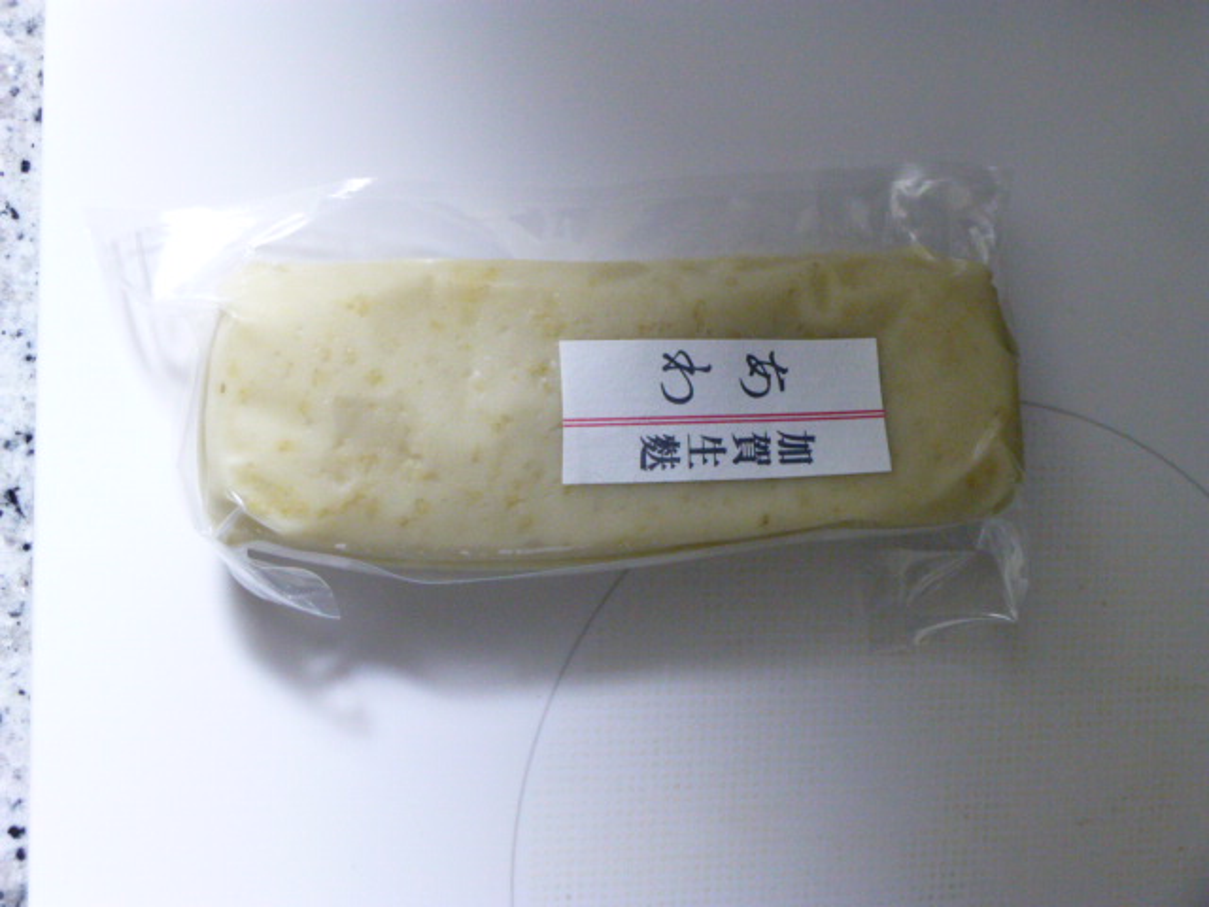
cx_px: 604
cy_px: 454
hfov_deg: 45.8
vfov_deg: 35.1
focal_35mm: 41
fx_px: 1432
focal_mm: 7.4
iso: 800
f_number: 3.8
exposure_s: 1/8
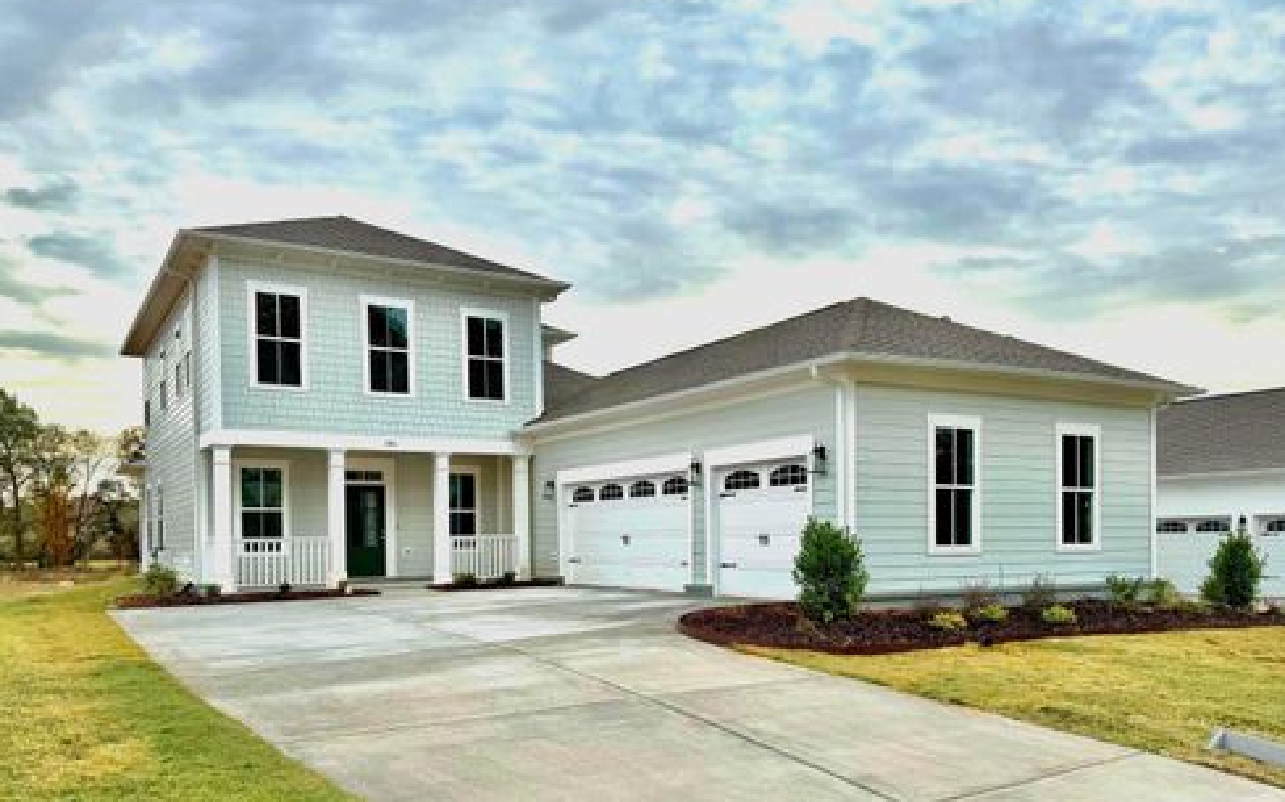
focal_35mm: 26
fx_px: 910
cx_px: 646
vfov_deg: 47.4
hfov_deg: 70.4
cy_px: 452
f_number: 1.78
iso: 80
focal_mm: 6.86
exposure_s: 1/1395
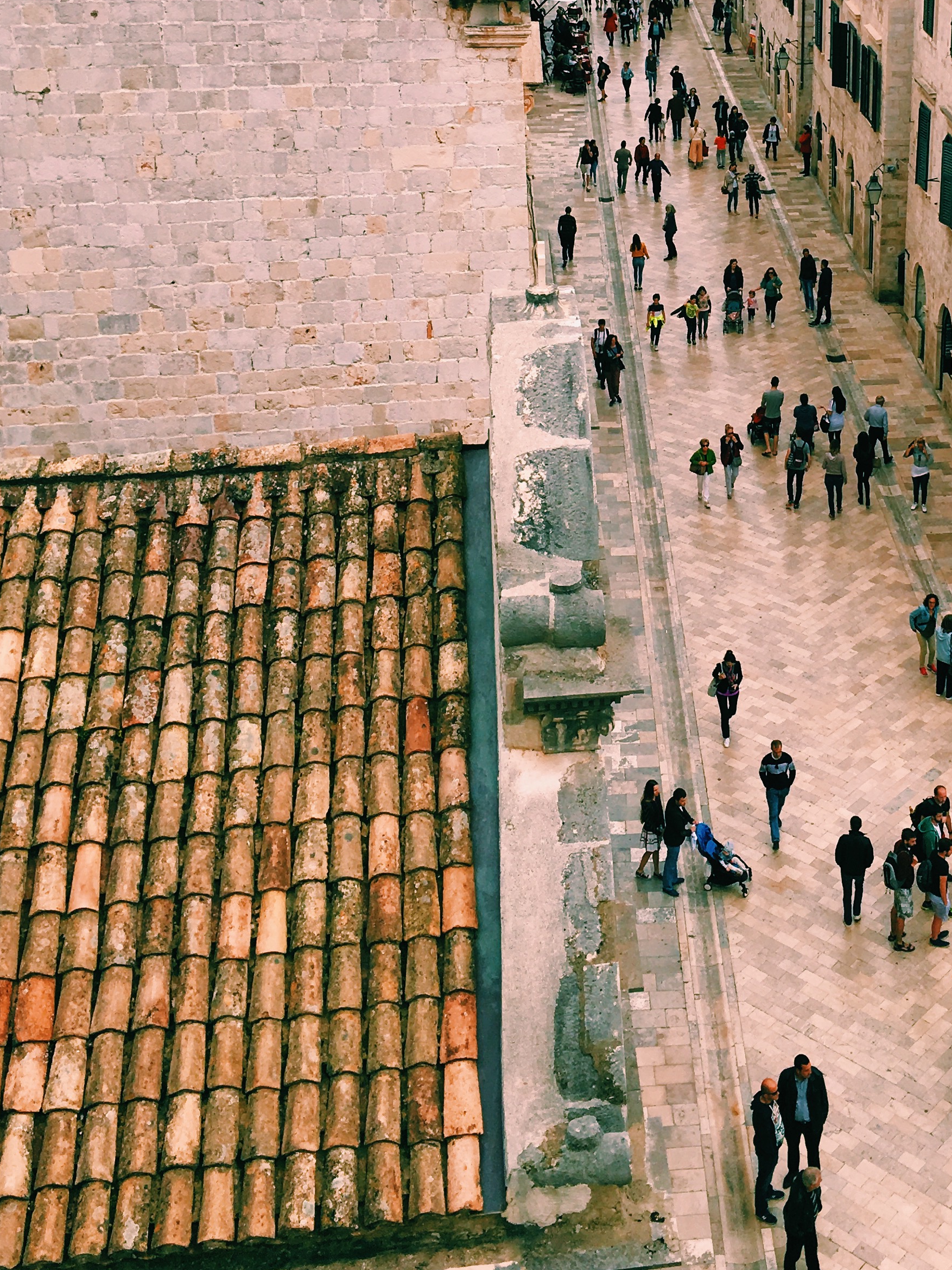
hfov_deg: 28.6
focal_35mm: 50
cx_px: 740
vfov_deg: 36.6
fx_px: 1834
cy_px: 218
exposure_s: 1/439
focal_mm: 4.15
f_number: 2.2
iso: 25
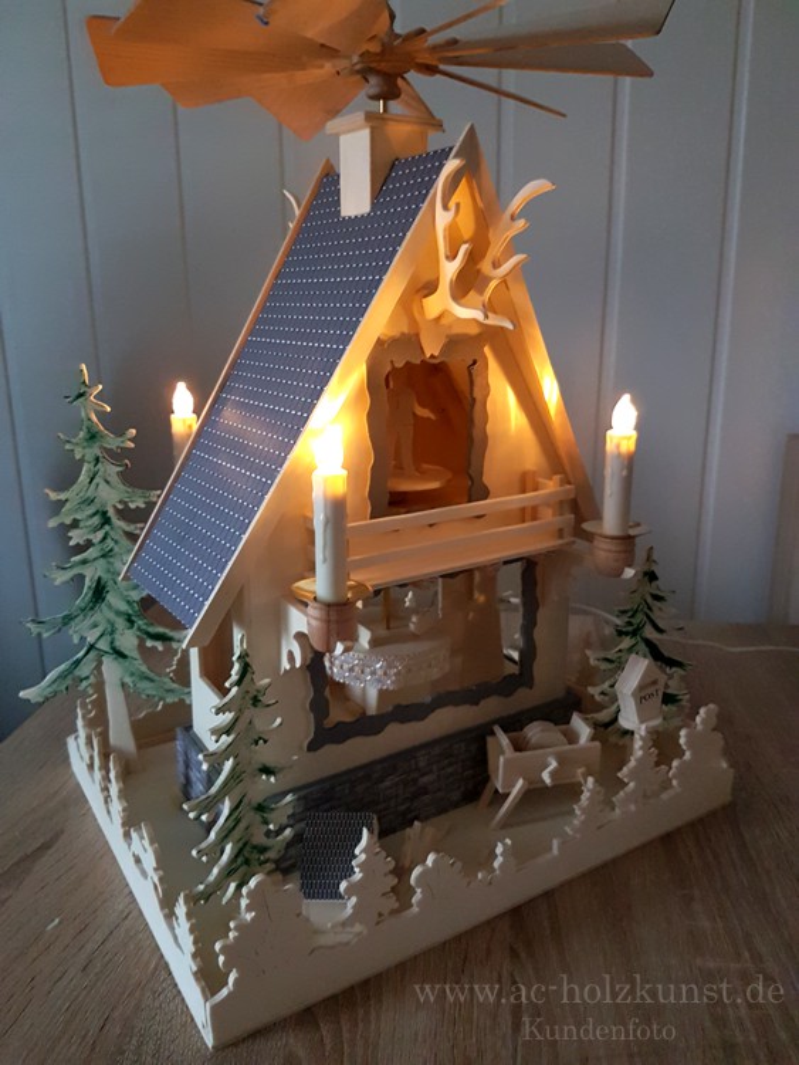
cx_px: 400
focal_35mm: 26
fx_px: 800
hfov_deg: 53.1
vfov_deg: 67.3
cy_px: 532
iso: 320
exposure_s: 1/10
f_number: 1.7
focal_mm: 4.2
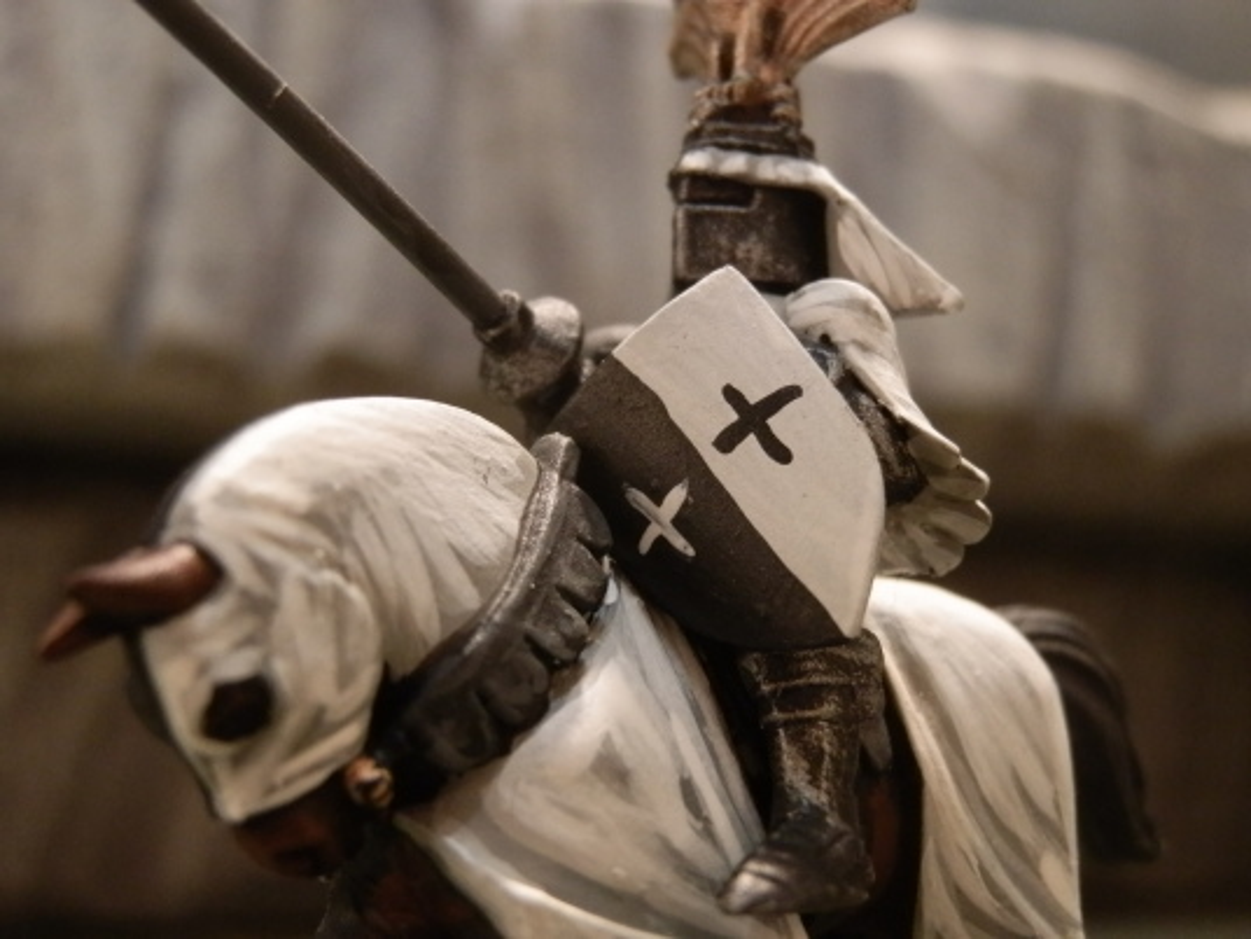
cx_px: 626
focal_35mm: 61
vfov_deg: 24.0
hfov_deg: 31.7
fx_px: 2205
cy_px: 470
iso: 400
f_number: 3.7
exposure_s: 1/50
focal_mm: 10.99
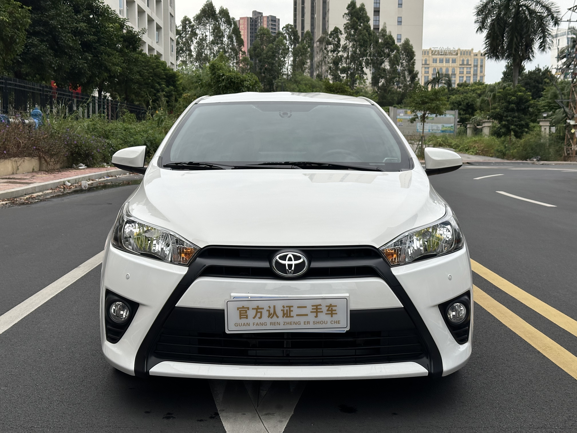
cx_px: 288
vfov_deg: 30.3
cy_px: 216
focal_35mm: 48
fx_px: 800
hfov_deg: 39.7
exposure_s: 1/1541
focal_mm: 6.86
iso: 64
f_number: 1.78
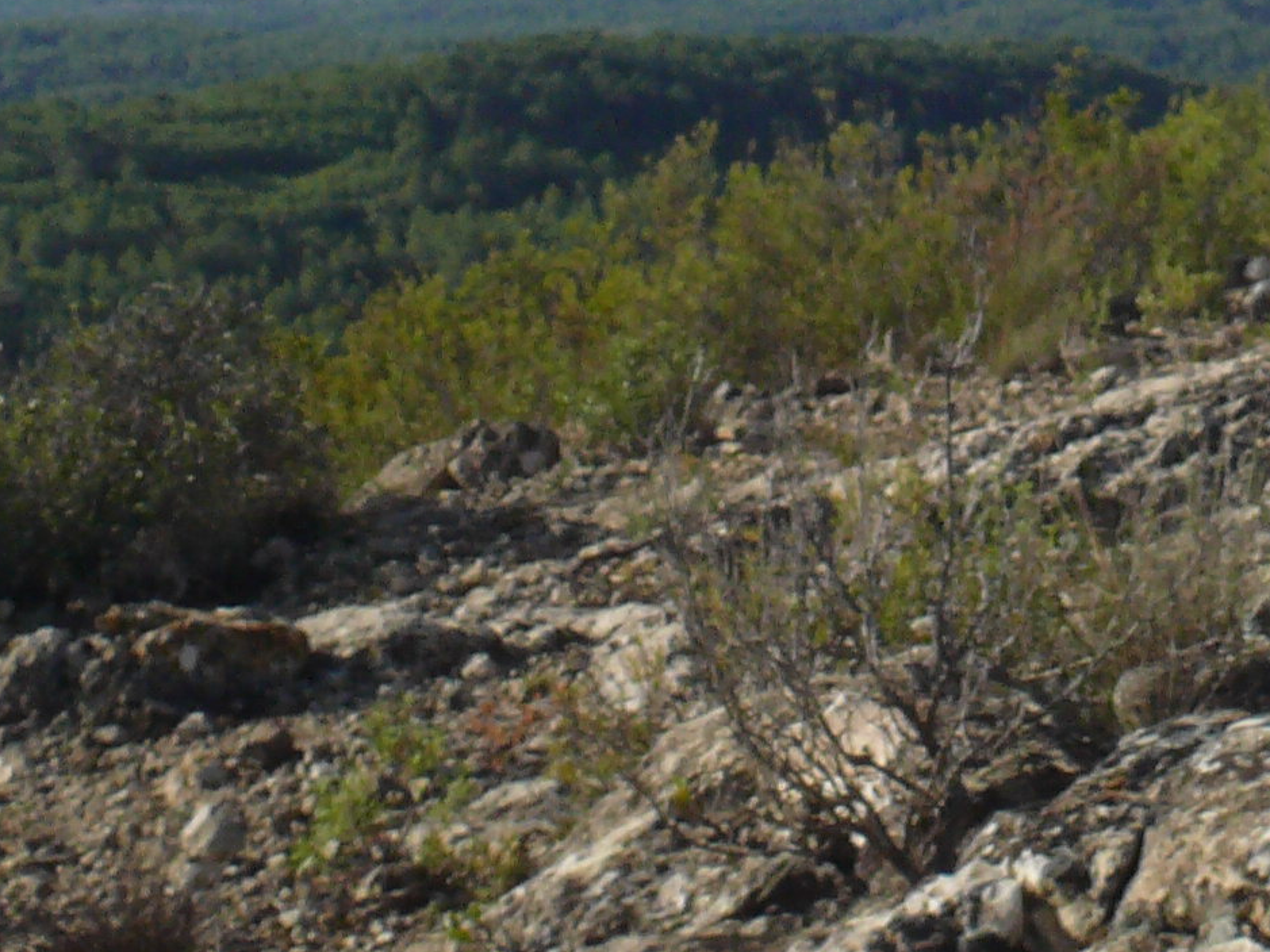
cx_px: 989
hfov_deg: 14.4
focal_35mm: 136
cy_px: -204
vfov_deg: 10.7
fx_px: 4989
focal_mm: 7.4
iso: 100
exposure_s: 1/200
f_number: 5.6
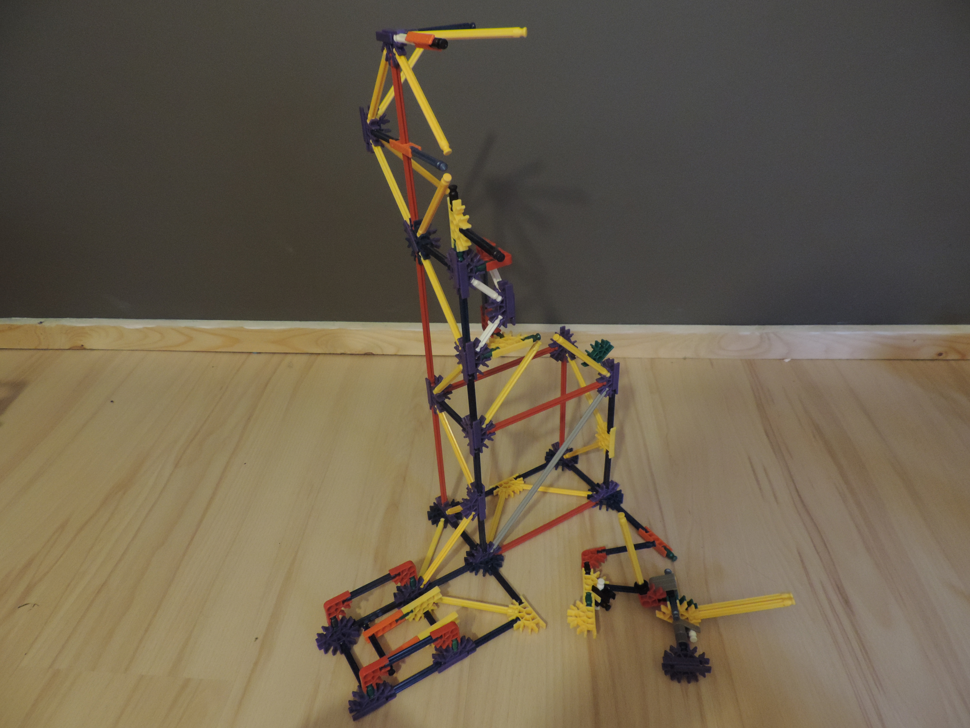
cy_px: 364
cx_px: 485
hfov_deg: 71.6
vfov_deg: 56.8
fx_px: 673
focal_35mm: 24
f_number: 3
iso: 450
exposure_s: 1/8
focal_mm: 4.3
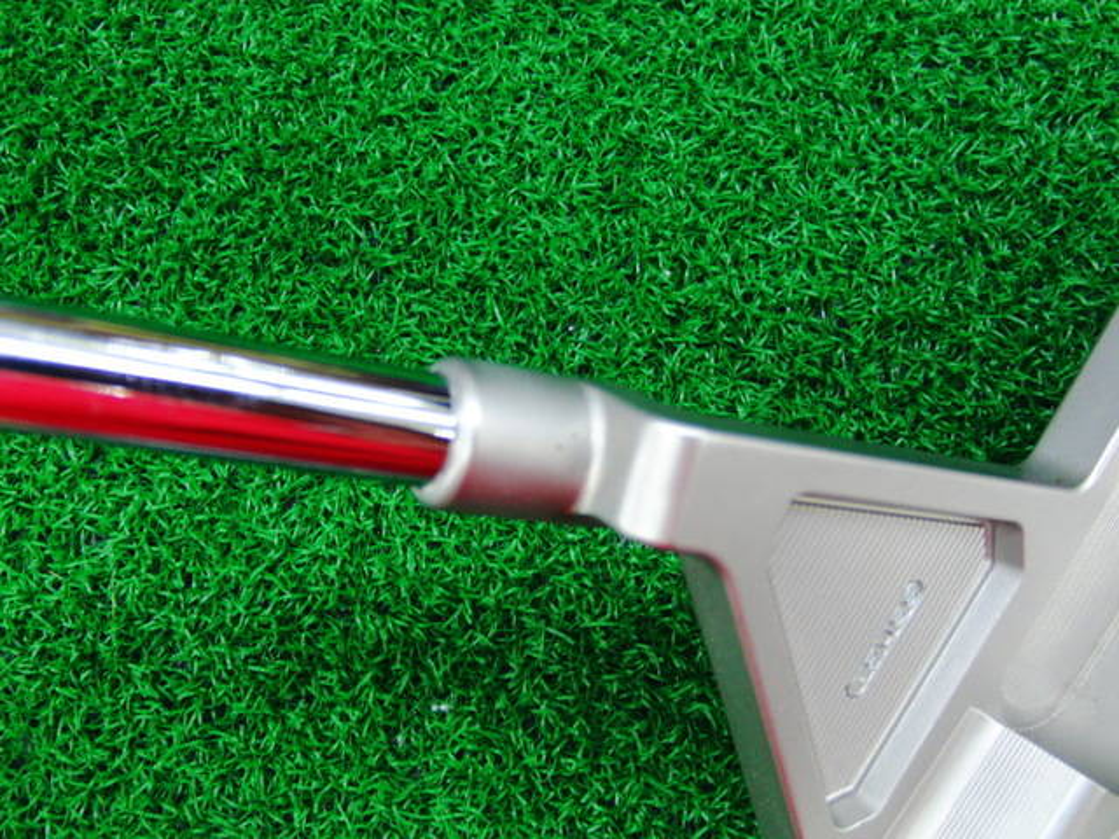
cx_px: 560
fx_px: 1196
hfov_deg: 50.1
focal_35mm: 37
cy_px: 420
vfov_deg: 38.7
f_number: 3.6
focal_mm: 6.42
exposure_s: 1/40
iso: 400
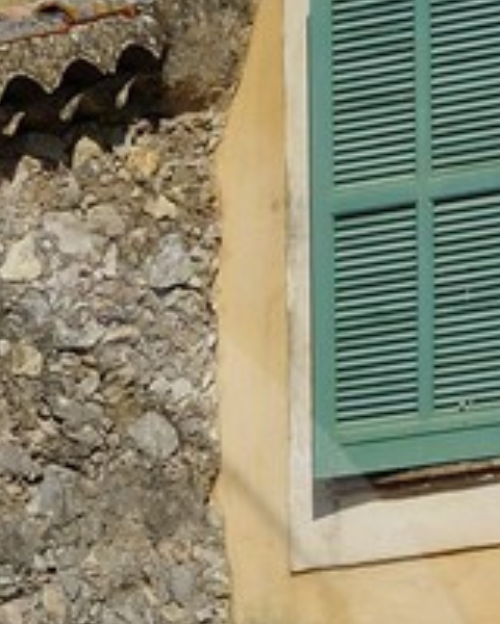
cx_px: -389
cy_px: 1086
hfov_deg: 4.5
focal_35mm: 338
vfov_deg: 5.6
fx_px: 6252
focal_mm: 45
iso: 200
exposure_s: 1/250
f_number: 14
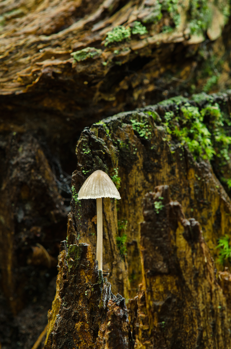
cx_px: 116
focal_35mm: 300
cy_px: 174
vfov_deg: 6.9
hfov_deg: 4.6
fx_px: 2900
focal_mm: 200
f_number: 16
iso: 100
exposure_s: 10
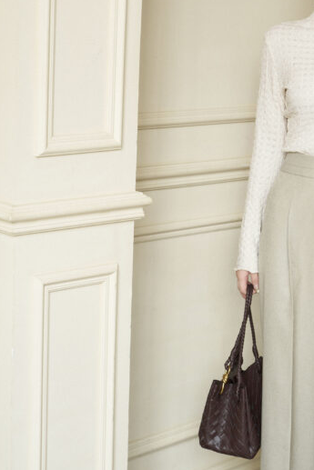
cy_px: 220
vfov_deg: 21.2
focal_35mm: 96
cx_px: 277
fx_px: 1255
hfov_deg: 14.1
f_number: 3.5
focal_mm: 50
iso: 400
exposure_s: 1/160
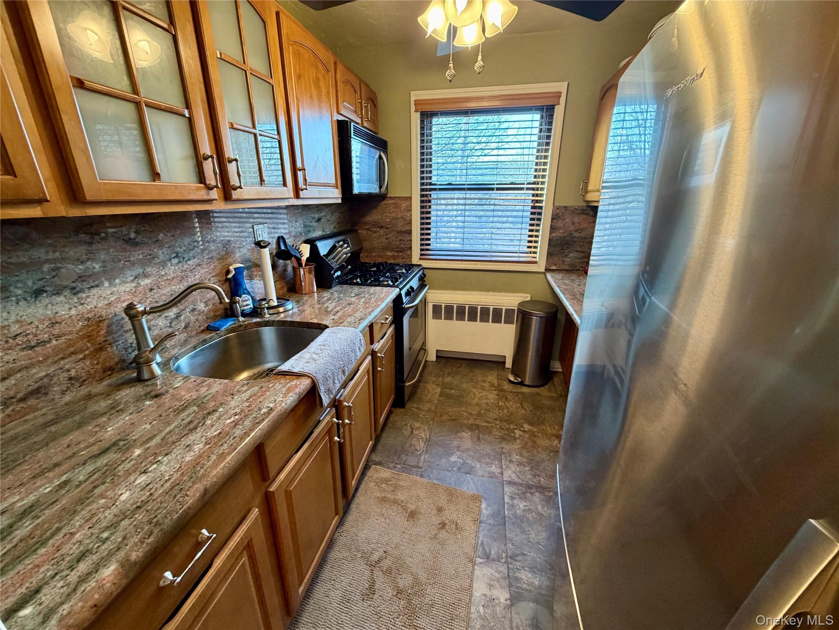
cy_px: 315
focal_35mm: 14
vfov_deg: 85.7
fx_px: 339
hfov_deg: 102.1
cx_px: 420
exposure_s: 1/60
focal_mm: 2.22
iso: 320
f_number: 2.2
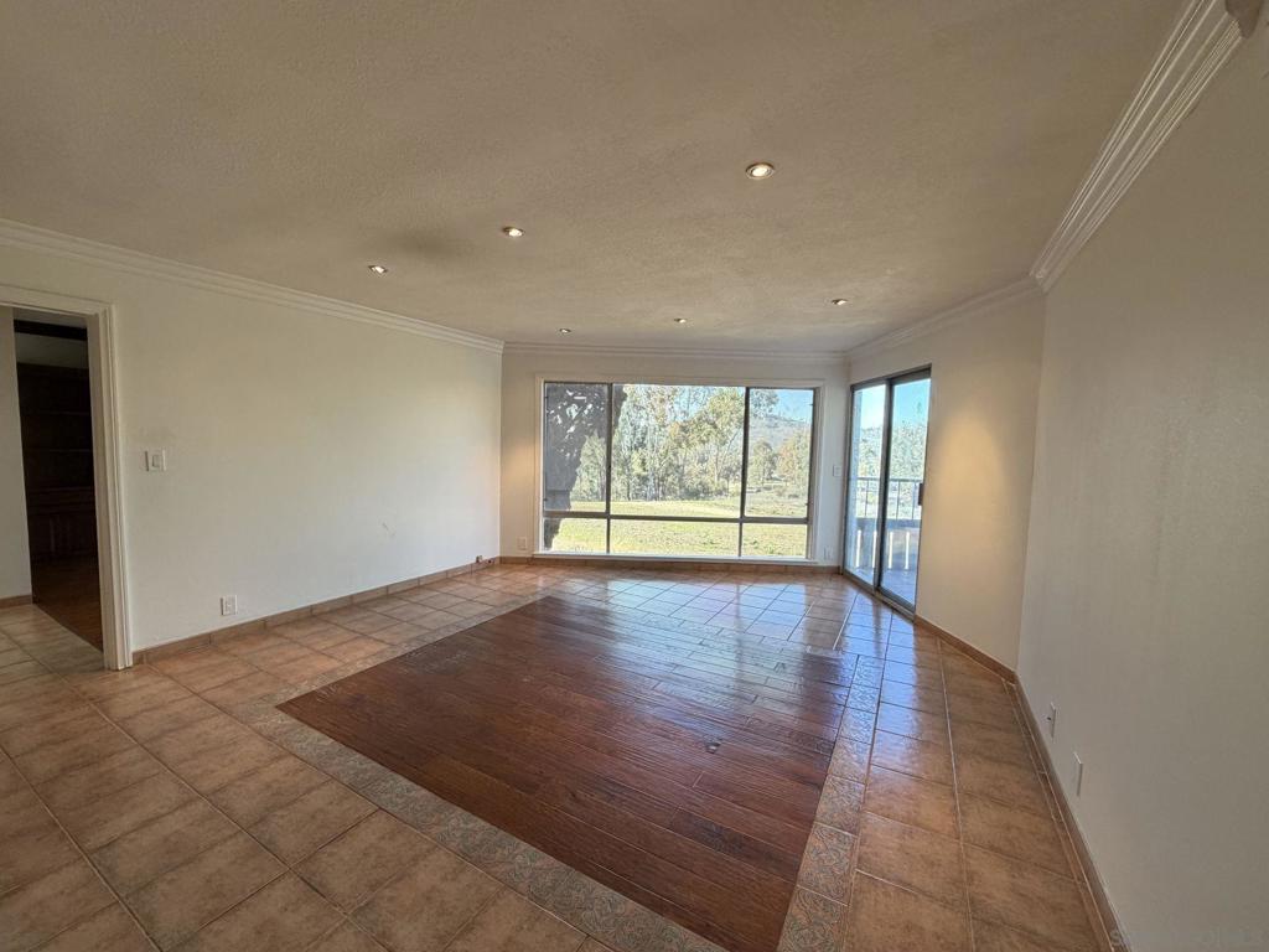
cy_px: 476
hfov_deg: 102.1
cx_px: 634
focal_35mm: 14
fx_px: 513
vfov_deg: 85.7
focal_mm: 2.22
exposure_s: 1/120
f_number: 2.2
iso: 200
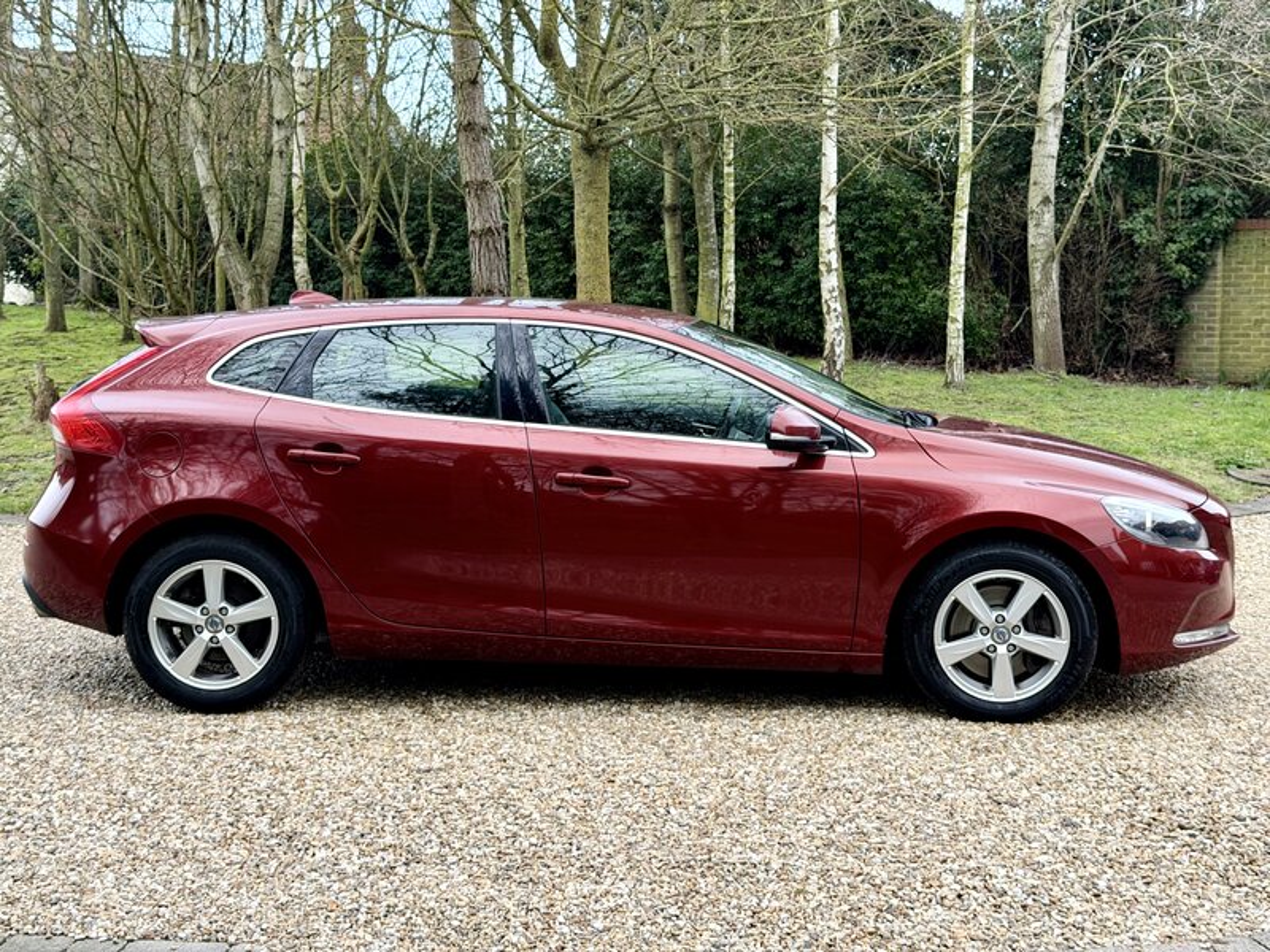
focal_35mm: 48
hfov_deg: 39.7
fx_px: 1761
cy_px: 476
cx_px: 635
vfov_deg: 30.3
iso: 50
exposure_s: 1/121
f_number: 1.78
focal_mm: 6.76
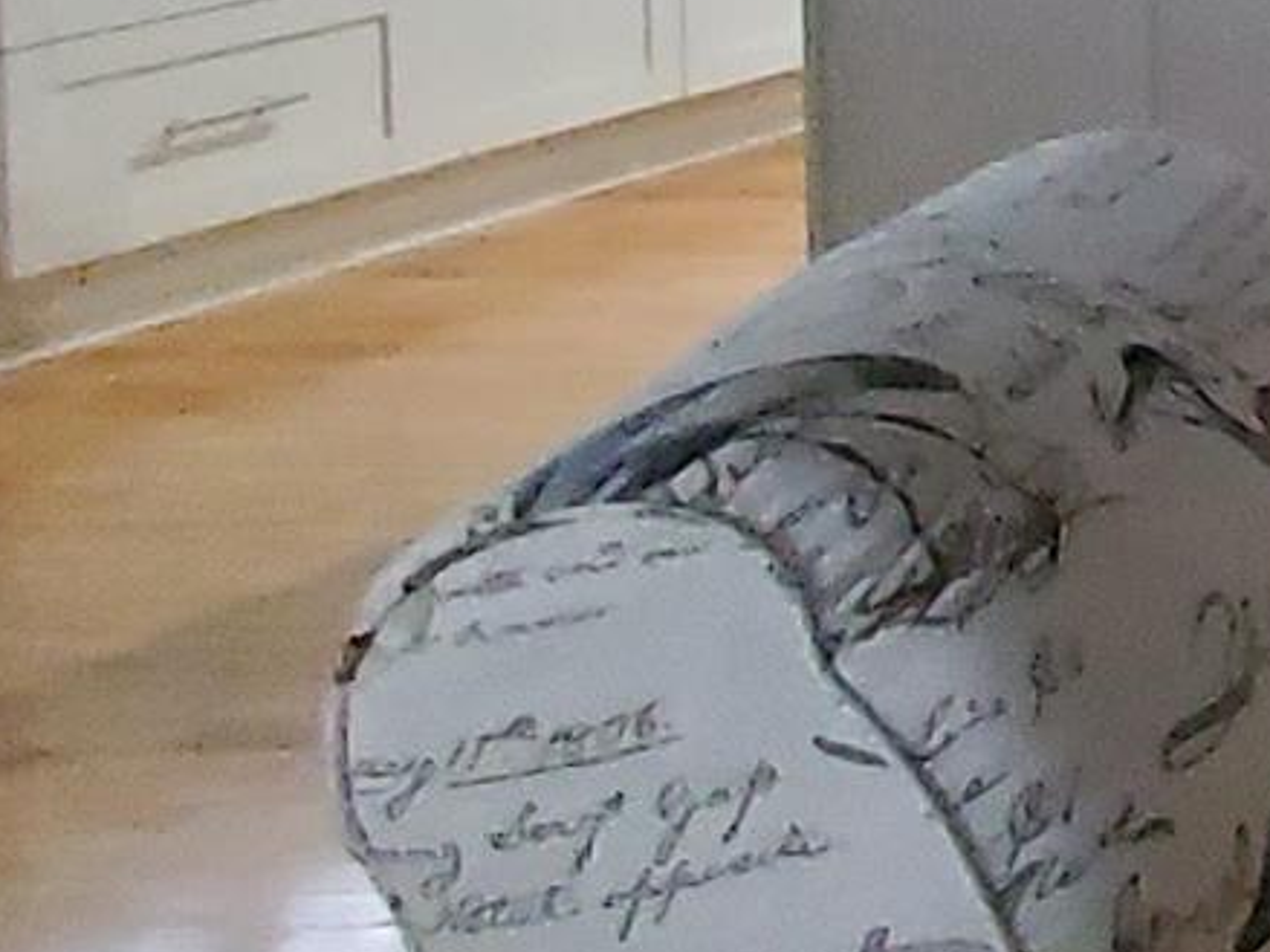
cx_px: 3581
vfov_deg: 14.5
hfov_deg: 12.3
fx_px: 3338
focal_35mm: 91
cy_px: -694
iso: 800
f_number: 2.2
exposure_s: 1/30
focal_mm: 1.8
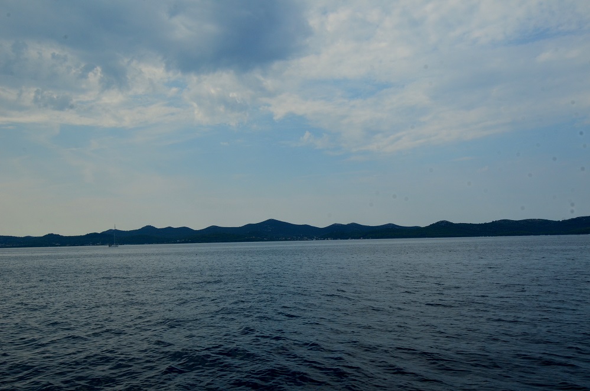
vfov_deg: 39.8
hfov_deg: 57.3
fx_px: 540
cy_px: 196
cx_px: 295
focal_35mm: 33
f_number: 14
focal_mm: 22
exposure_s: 1/400
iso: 400
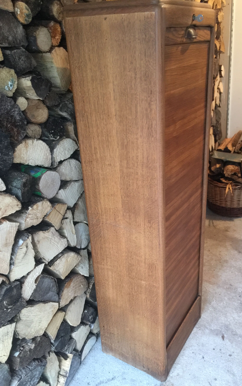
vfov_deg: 61.2
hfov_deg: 40.4
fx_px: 327
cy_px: 192
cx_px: 143
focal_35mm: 31
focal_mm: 4.15
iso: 125
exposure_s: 1/8
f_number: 2.2
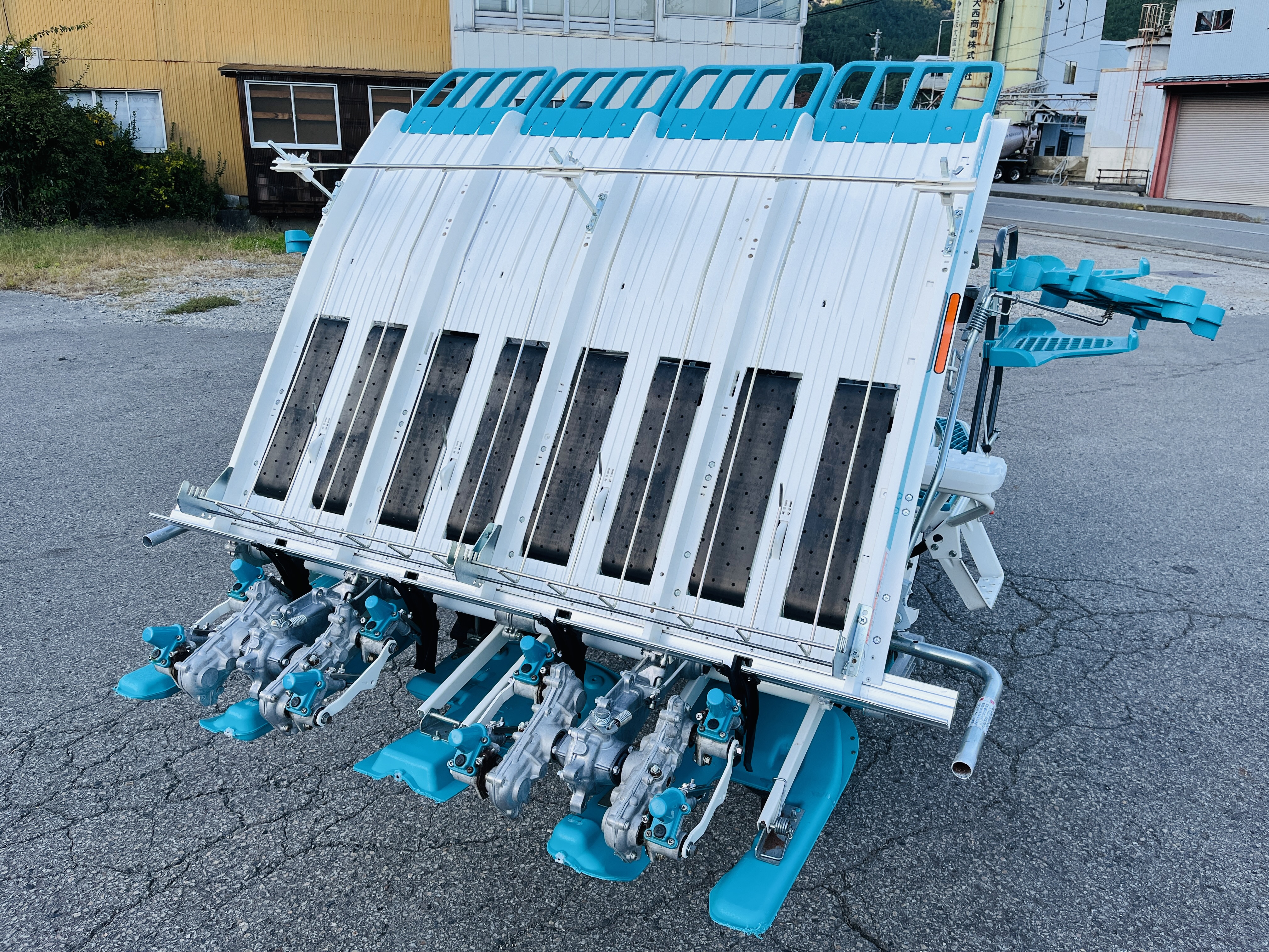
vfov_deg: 53.1
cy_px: 476
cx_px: 634
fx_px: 953
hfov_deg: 67.3
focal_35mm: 26
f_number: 1.6
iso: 50
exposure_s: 1/821
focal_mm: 5.1
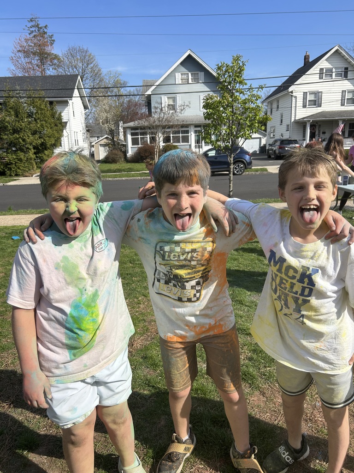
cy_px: 236
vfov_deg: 67.3
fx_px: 355
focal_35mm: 26
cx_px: 177
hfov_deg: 53.1
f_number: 1.5
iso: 50
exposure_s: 1/3968
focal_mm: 5.7
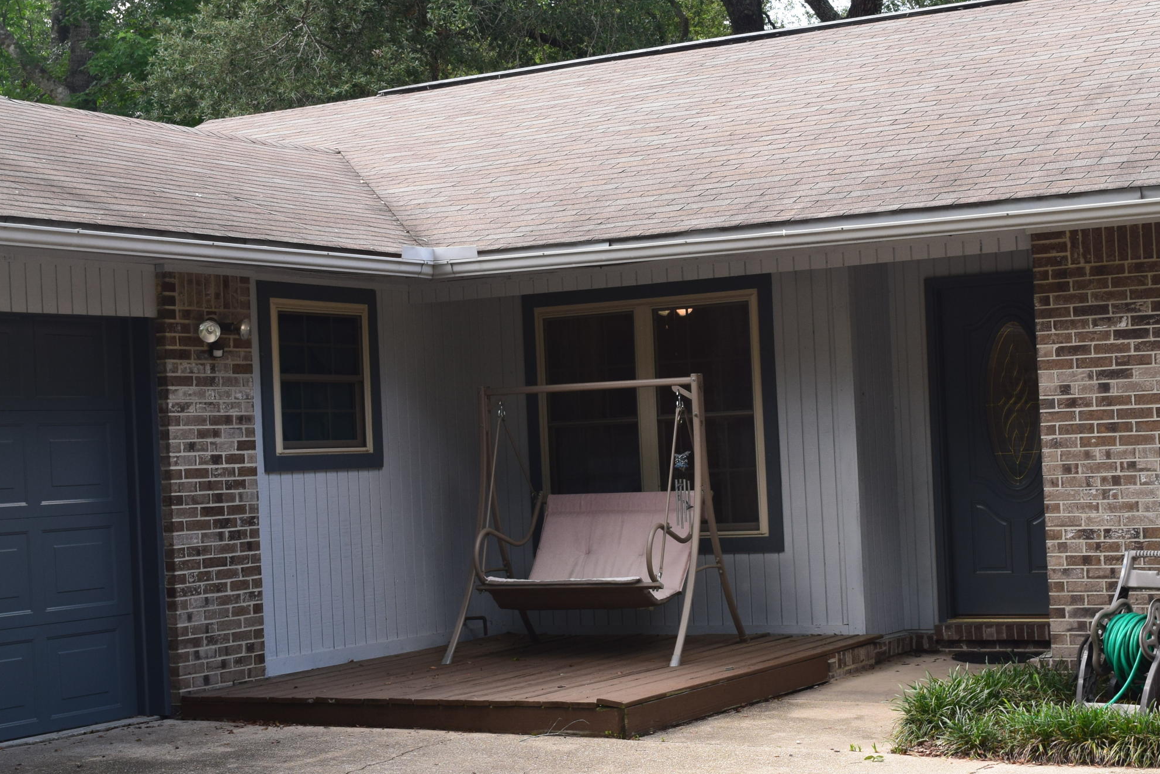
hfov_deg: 29.5
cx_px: 732
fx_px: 2191
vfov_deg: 20.0
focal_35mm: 68
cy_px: 405
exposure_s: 1/80
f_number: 9
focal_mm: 30
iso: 400
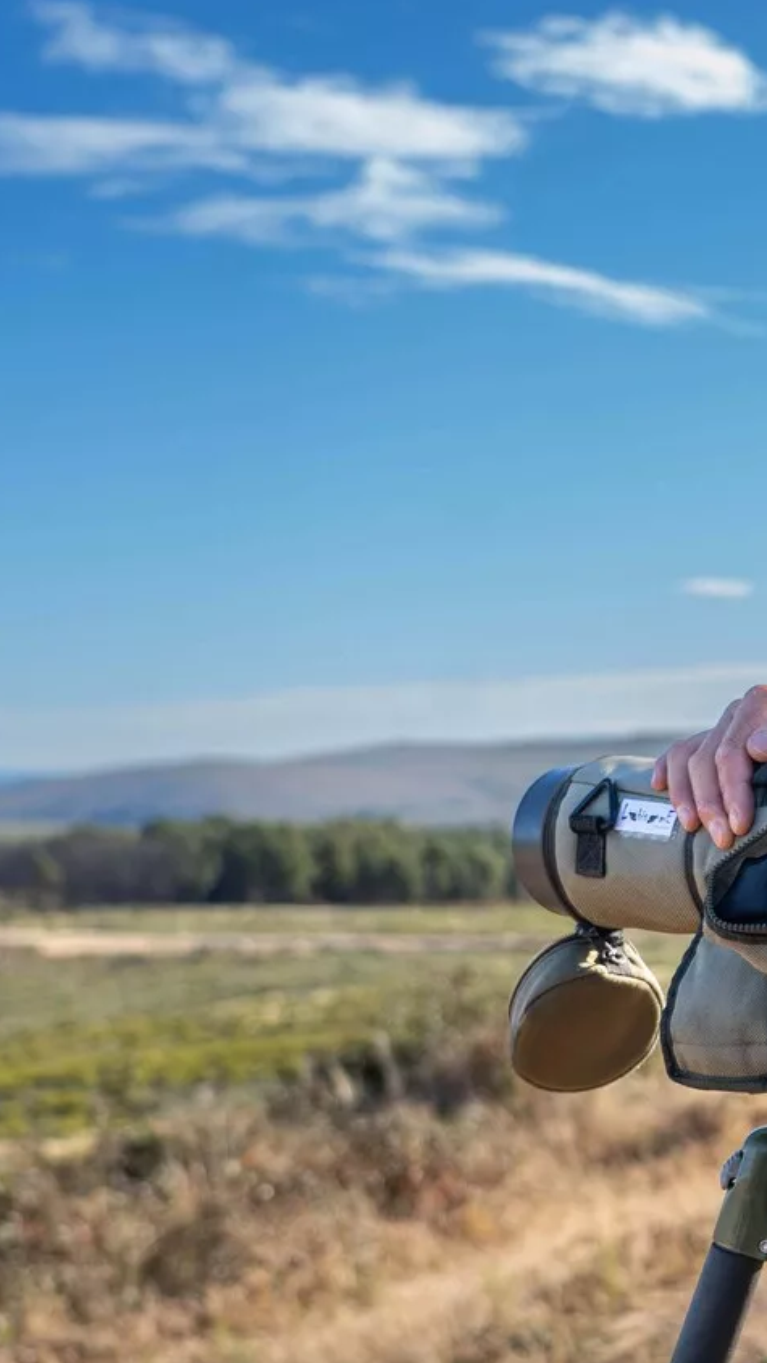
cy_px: 640
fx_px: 2421
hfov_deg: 16.8
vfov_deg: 31.4
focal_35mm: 67
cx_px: 1035
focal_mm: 36
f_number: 4
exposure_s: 1/1250
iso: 400
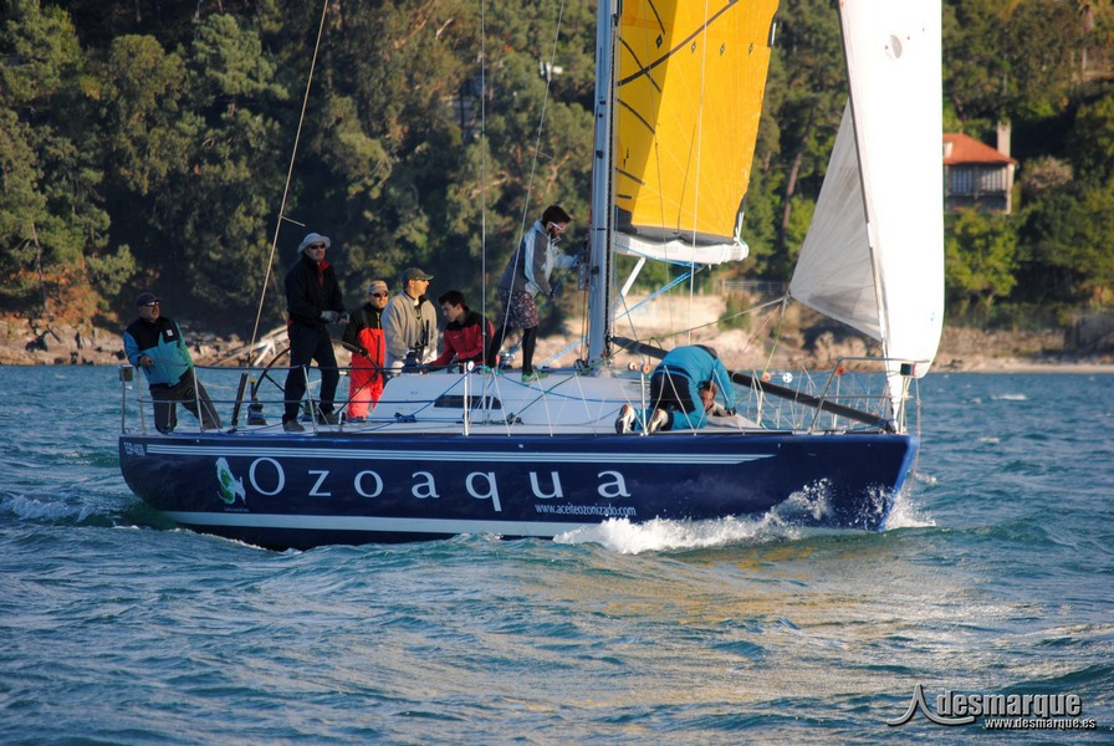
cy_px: 373
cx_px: 557
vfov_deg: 5.1
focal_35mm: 270
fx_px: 8366
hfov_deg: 7.6
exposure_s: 1/500
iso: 220
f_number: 5.6
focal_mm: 180
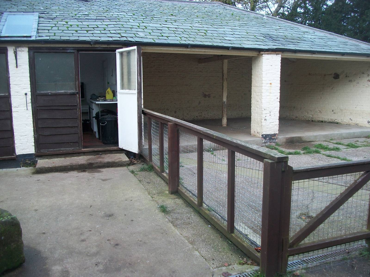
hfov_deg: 56.8
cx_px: 185
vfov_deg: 44.2
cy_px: 138
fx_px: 342
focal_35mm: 32
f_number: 2.9
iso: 99
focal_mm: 5.7
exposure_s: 1/30
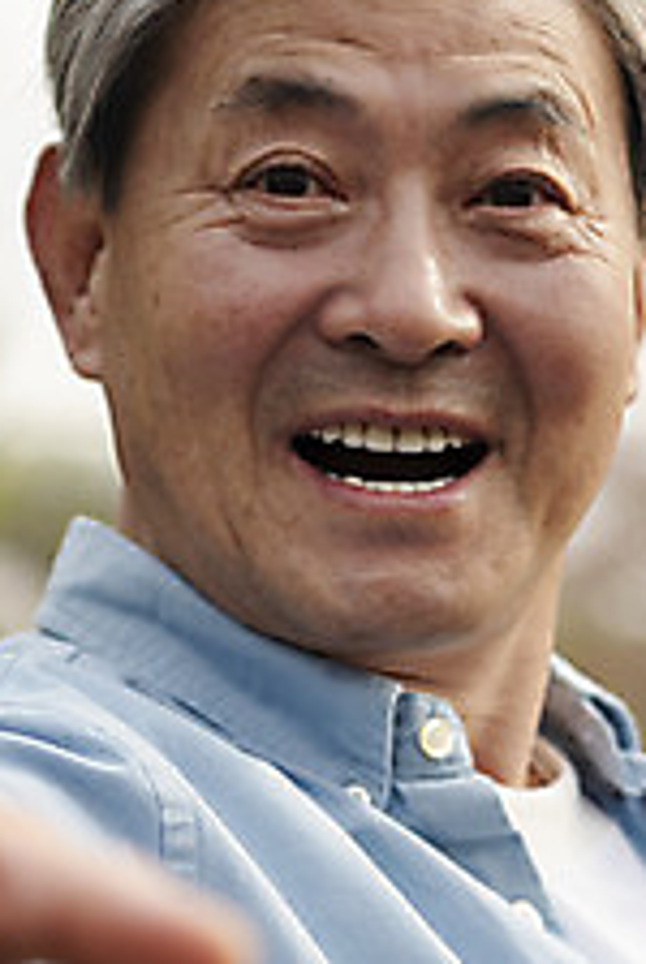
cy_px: 417
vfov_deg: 16.4
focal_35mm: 125
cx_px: 321
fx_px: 3354
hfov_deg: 11.0
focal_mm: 70
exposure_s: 1/2000
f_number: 2.8
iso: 400
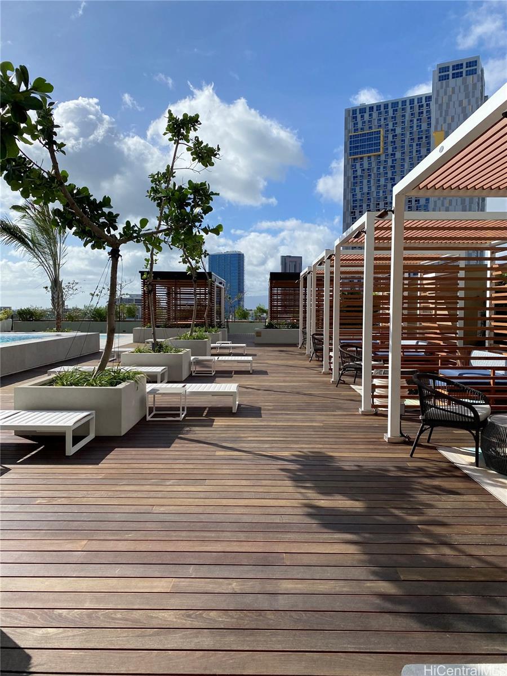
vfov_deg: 67.3
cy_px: 338
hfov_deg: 53.1
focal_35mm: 26
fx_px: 508
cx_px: 254
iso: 32
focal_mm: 4.25
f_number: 1.8
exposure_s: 1/4444
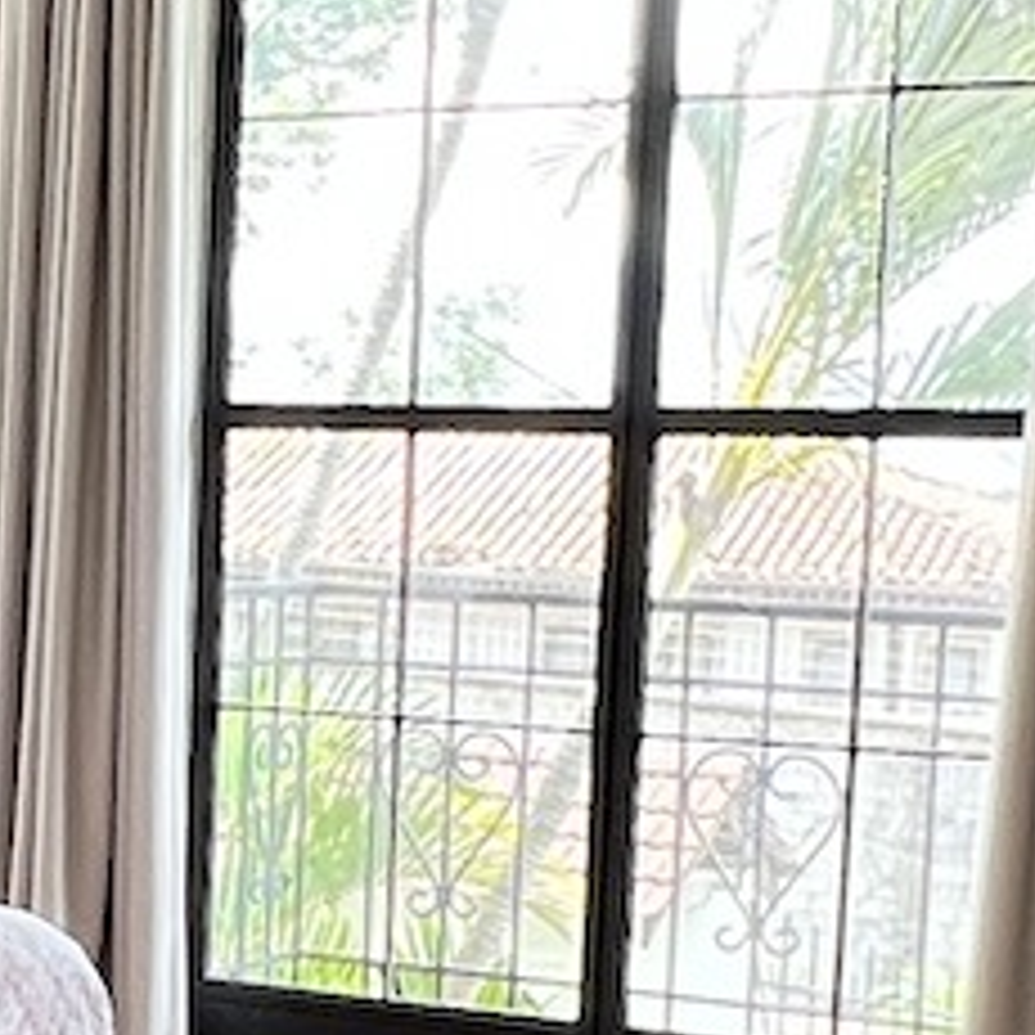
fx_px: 3247
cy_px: 909
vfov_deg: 17.9
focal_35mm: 96
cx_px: -176
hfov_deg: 17.3
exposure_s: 1/99
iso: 64
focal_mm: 1.57
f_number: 1.8
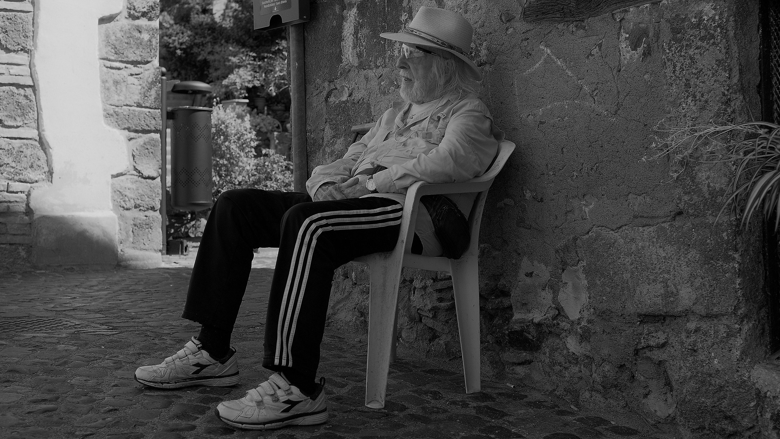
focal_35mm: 51
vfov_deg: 23.5
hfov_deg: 40.6
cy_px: 204
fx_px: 1055
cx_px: 389
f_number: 4
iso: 400
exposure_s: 1/420
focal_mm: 32
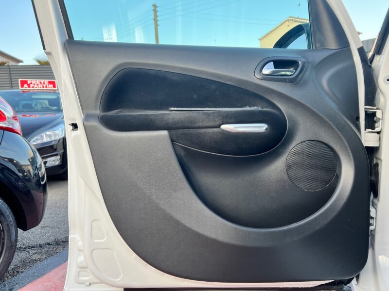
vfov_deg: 53.1
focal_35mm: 26
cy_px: 146
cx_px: 194
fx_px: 292
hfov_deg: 67.3
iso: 50
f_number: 1.5
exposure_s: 1/166
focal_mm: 5.7
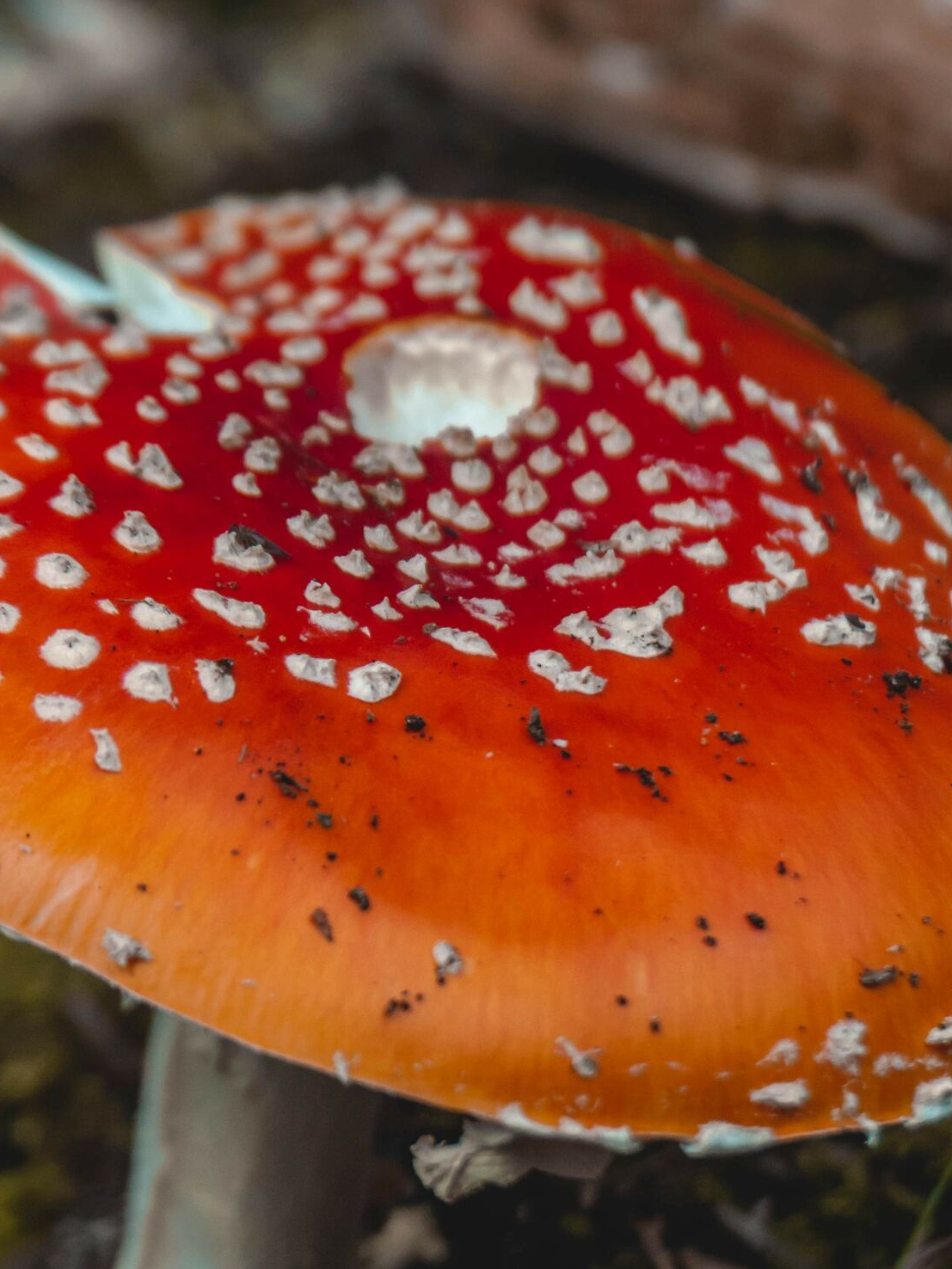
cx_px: 393
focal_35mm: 244
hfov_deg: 6.1
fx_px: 8943
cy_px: 947
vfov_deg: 8.1
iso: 640
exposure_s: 1/125
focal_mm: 75
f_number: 5.6
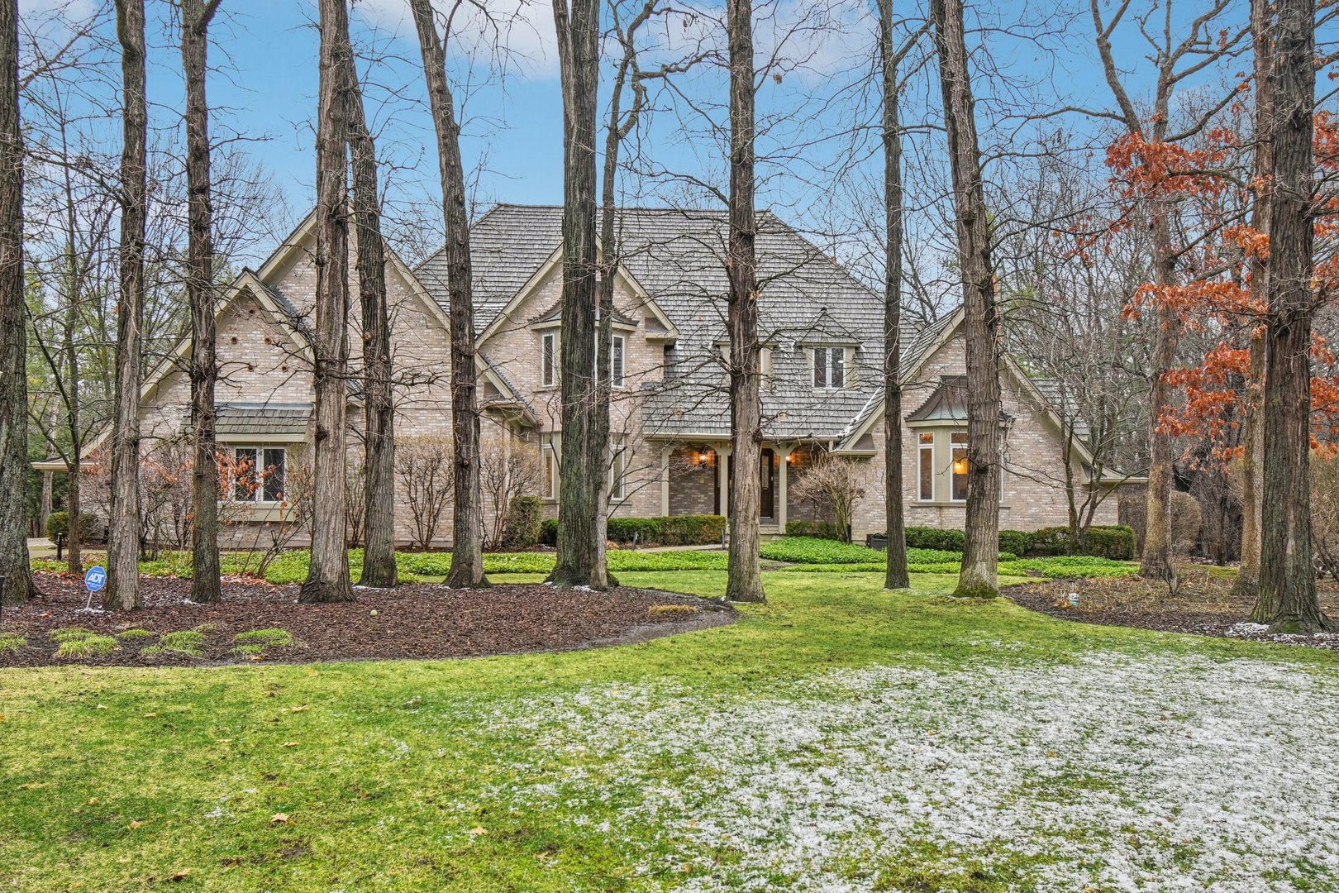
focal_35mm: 28
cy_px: 446
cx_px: 670
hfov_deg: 65.5
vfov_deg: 46.4
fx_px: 1041
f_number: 8
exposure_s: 1/30
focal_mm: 19
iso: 180
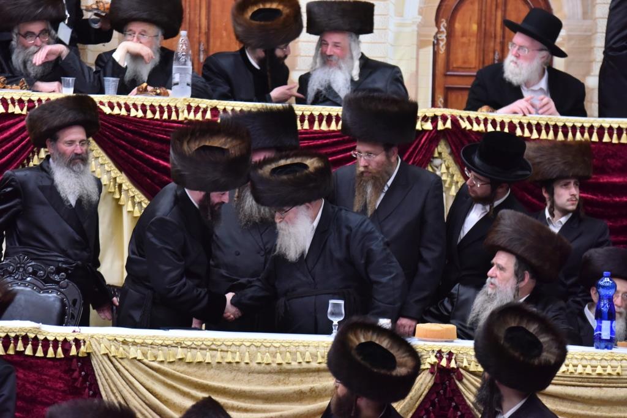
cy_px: 209
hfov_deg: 6.9
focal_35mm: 300
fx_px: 5225
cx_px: 314
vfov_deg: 4.6
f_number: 5.6
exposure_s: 1/250
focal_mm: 300
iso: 2000
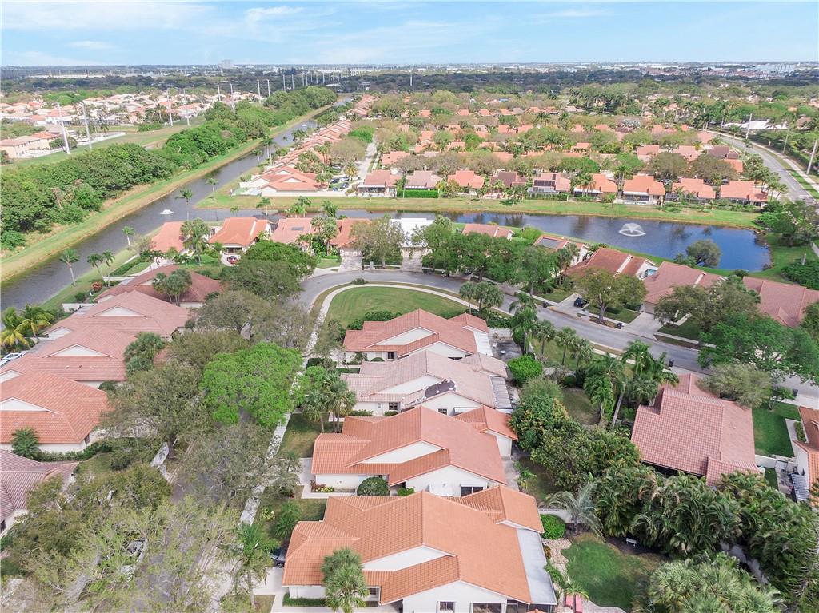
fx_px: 568
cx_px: 410
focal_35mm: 24
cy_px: 306
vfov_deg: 56.8
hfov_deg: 71.6
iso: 100
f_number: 2.8
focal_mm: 4.39
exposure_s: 1/1000
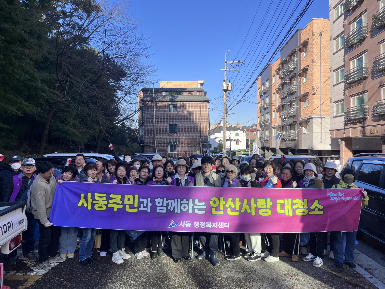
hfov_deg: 67.3
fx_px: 289
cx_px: 192
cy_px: 144
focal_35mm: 26
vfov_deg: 53.1
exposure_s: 1/1497
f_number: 1.6
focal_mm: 5.1
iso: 50
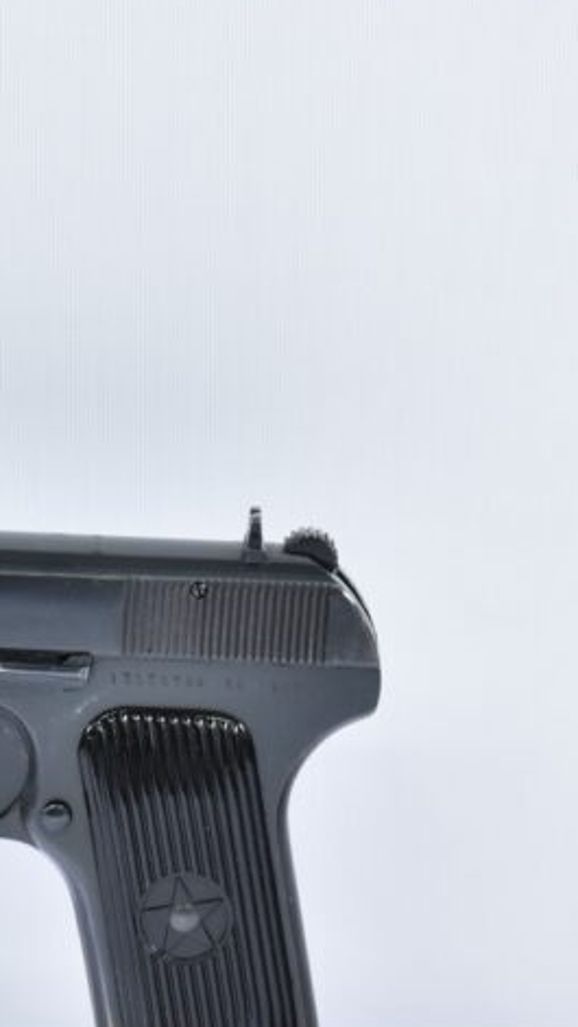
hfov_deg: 6.1
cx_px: 46
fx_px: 5448
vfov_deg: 10.8
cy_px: 739
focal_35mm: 200
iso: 640
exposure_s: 1/20
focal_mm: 50
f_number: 5.6
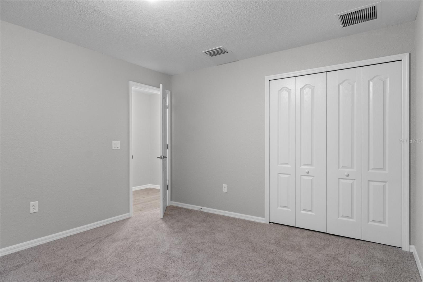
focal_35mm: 20
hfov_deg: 85.4
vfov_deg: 63.2
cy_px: 141
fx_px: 229
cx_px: 212
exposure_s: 8
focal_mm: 13
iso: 500
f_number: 8
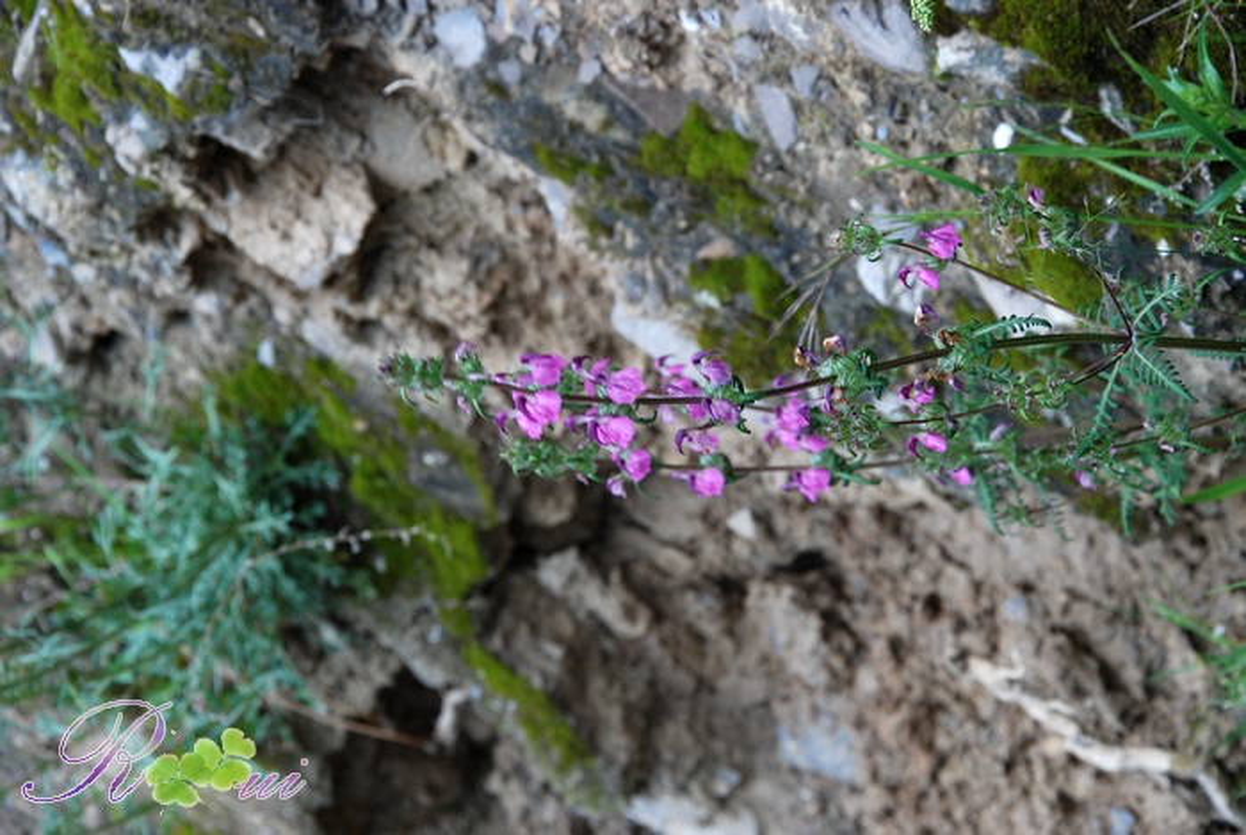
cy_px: 418
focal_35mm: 105
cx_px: 623
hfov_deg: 19.4
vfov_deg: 13.1
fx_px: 3639
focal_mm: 70
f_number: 8
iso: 400
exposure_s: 1/20
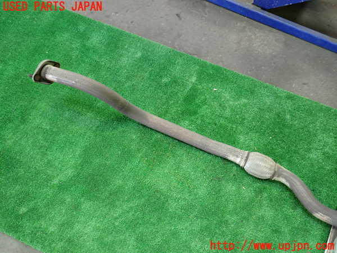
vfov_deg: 46.8
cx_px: 168
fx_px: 292
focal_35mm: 30
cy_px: 126
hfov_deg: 60.0
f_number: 2.3
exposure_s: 1/30
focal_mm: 5.4
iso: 320
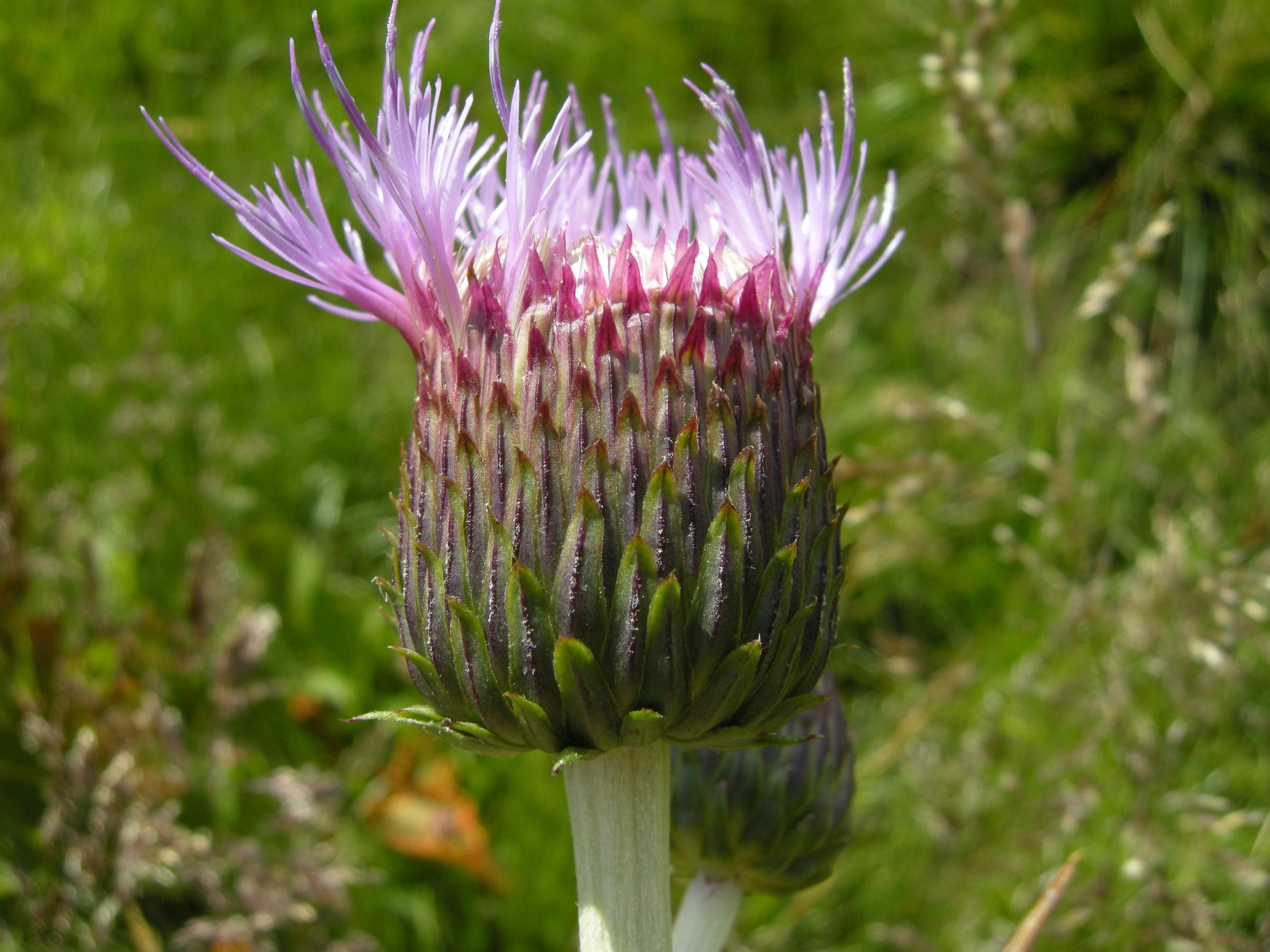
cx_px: 635
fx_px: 1284
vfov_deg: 40.7
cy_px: 476
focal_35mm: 35
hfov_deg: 52.6
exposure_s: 1/234
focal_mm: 7.5
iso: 64
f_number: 4.8
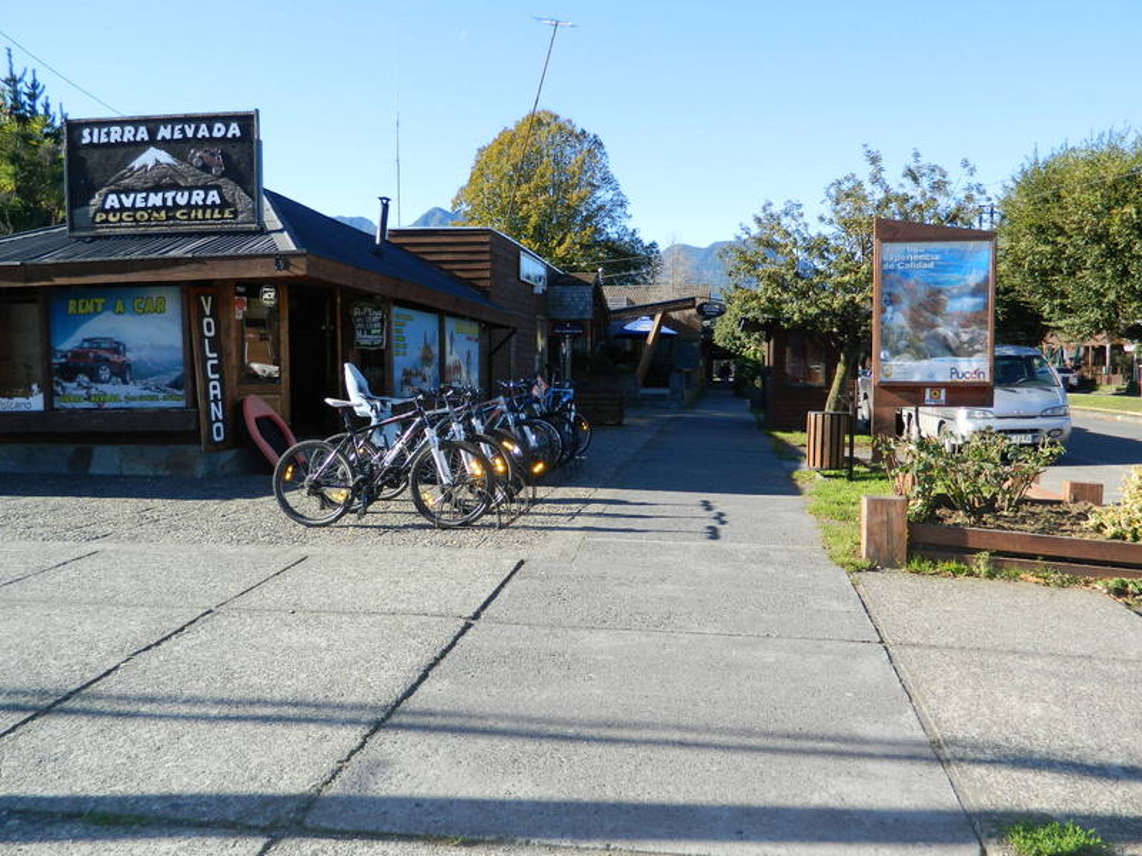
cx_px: 571
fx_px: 924
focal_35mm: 28
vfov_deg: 49.7
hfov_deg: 63.4
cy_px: 428
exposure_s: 1/400
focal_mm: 5.1
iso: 110
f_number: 3.2
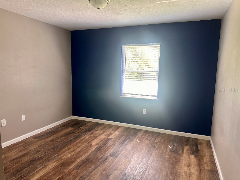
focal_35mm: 24
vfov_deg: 56.8
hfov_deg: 71.6
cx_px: 120
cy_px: 90
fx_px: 166
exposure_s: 1/91
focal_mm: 6.86
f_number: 1.78
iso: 250
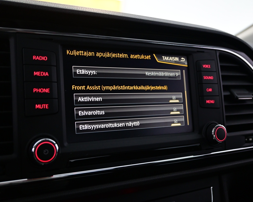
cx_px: 127
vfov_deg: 41.6
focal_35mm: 36
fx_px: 266
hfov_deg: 50.8
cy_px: 101
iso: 1400
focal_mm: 21
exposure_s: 1/30
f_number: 4
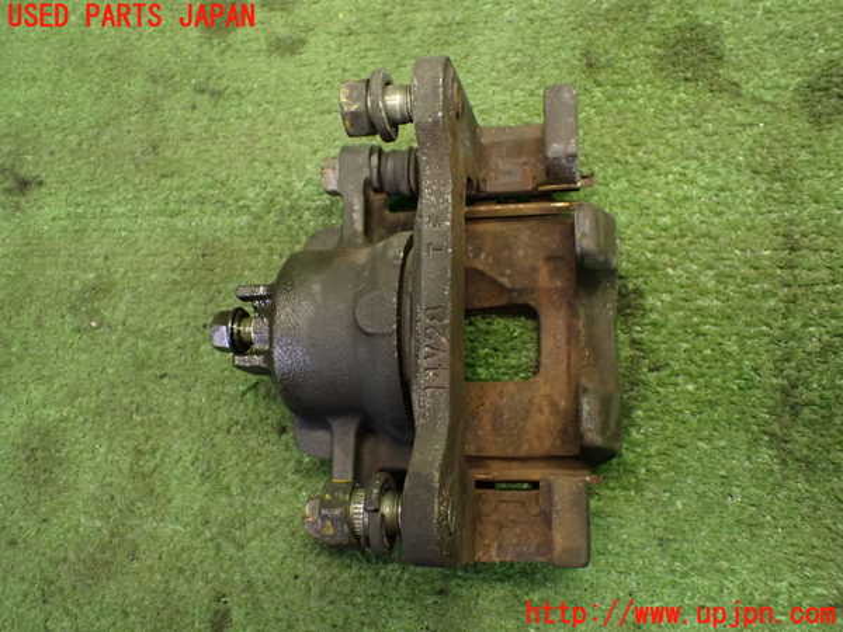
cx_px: 422
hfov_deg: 60.0
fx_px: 731
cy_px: 316
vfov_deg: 46.8
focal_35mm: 30
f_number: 2.3
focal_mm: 5.4
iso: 800
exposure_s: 1/80
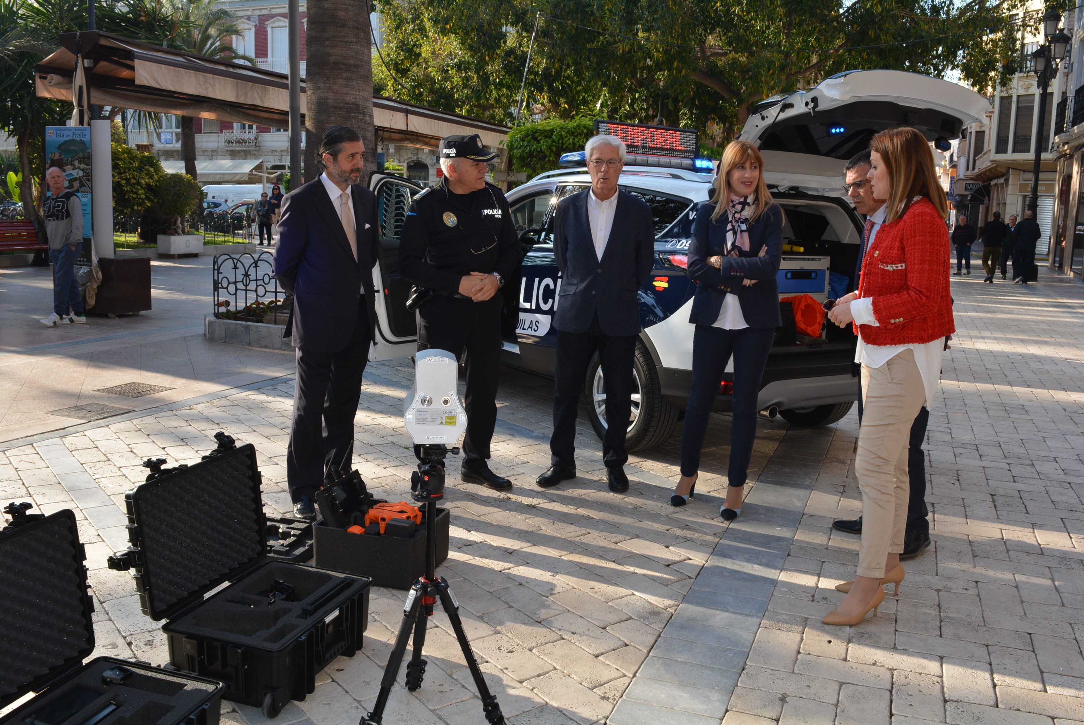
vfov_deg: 41.8
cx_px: 542
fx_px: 949
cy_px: 362
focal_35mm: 32
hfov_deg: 59.5
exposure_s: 1/200
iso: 400
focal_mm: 21
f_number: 10
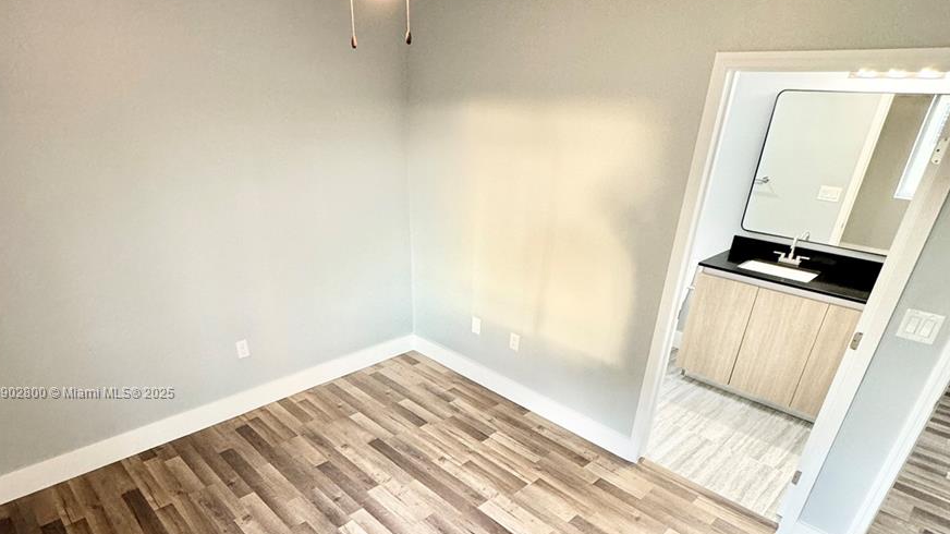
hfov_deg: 83.8
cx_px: 464
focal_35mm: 21
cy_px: 393
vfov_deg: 51.5
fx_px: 529
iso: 200
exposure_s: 1/60
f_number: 2.2
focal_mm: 2.22
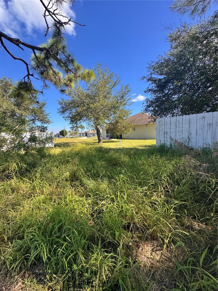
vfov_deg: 102.1
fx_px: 118
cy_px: 146
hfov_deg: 85.7
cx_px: 109
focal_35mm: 14
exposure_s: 1/657
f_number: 2.2
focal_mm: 2.22
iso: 50
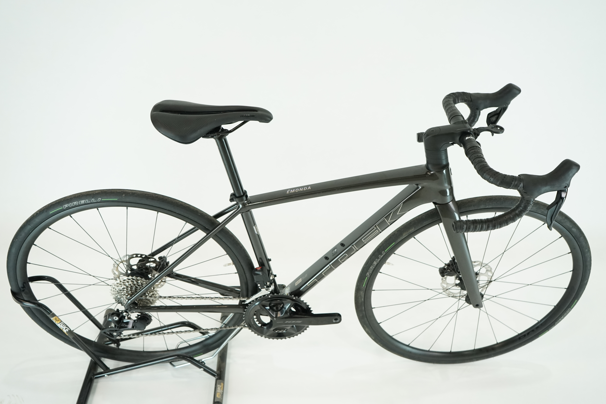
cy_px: 202
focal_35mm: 33
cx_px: 303
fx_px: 555
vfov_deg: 40.0
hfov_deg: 57.2
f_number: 5.6
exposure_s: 1/200
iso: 1600
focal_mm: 33
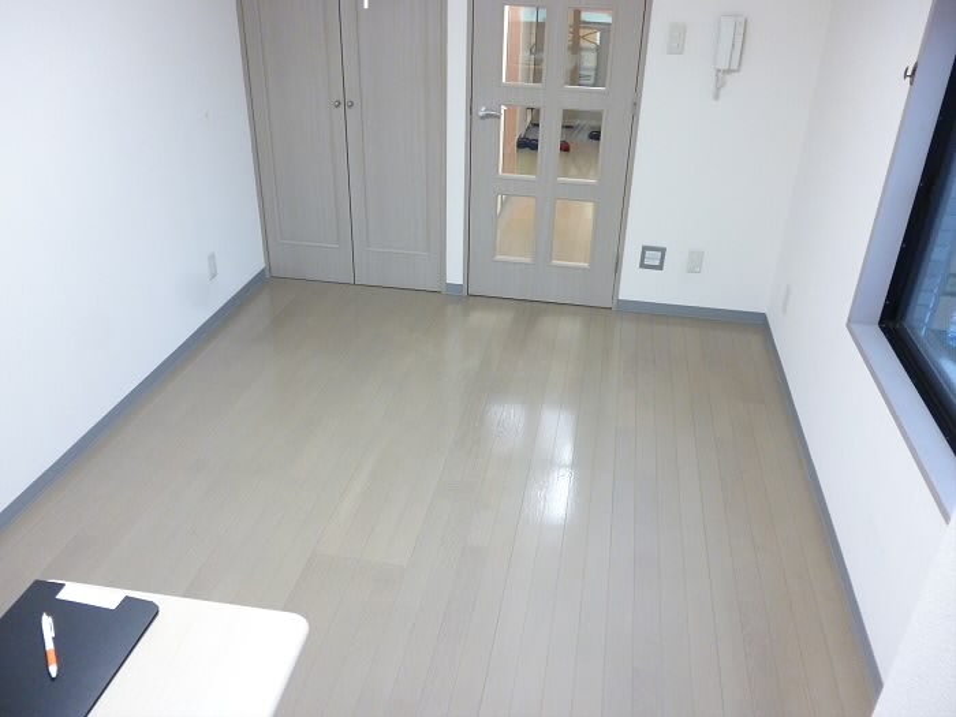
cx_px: 478
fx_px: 773
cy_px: 358
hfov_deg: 63.4
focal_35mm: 28
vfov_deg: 49.7
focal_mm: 5
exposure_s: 1/13
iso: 400
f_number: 3.1
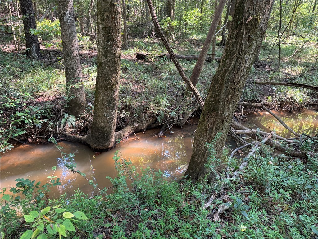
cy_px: 120
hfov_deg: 71.6
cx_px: 159
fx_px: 220
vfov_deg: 56.8
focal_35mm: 24
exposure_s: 1/113
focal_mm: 6.76
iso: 200
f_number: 1.78
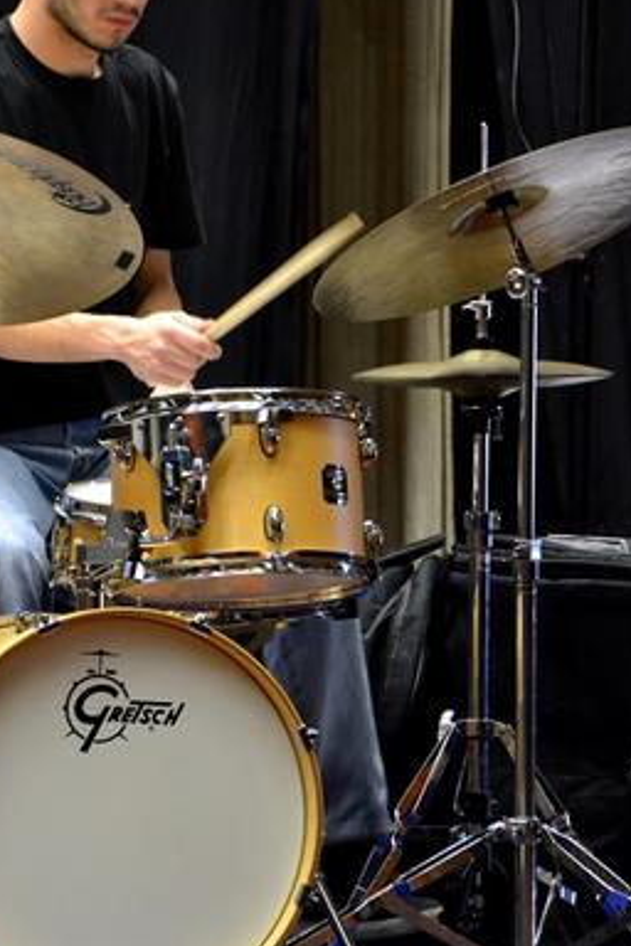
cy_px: 392
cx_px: 150
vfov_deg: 8.4
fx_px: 6461
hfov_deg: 5.6
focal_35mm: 246
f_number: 5.6
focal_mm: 105
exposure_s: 1/50
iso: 3200
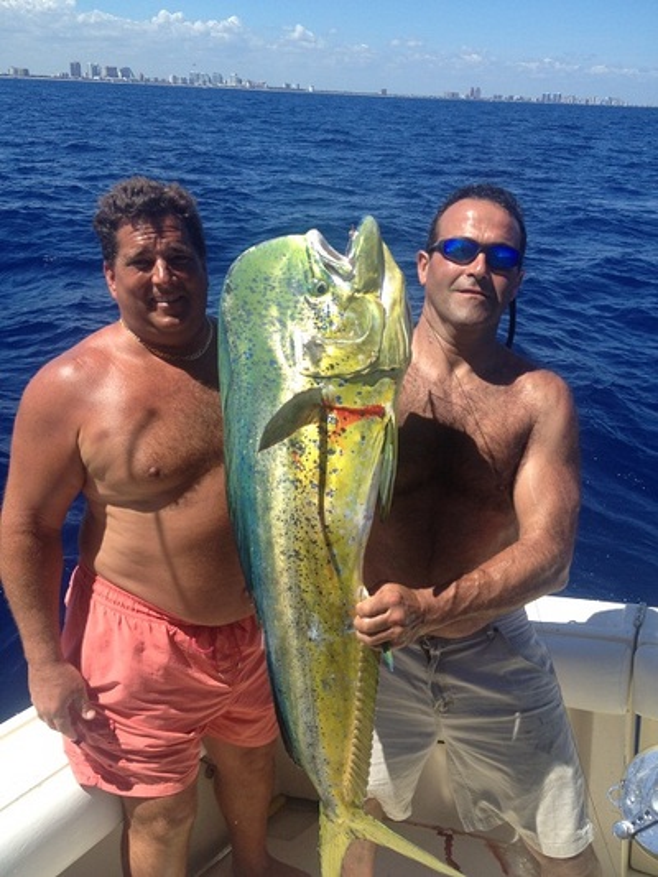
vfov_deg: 52.6
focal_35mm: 35
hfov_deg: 40.7
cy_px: 438
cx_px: 329
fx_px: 887
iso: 64
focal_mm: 4.28
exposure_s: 1/1493
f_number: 2.4
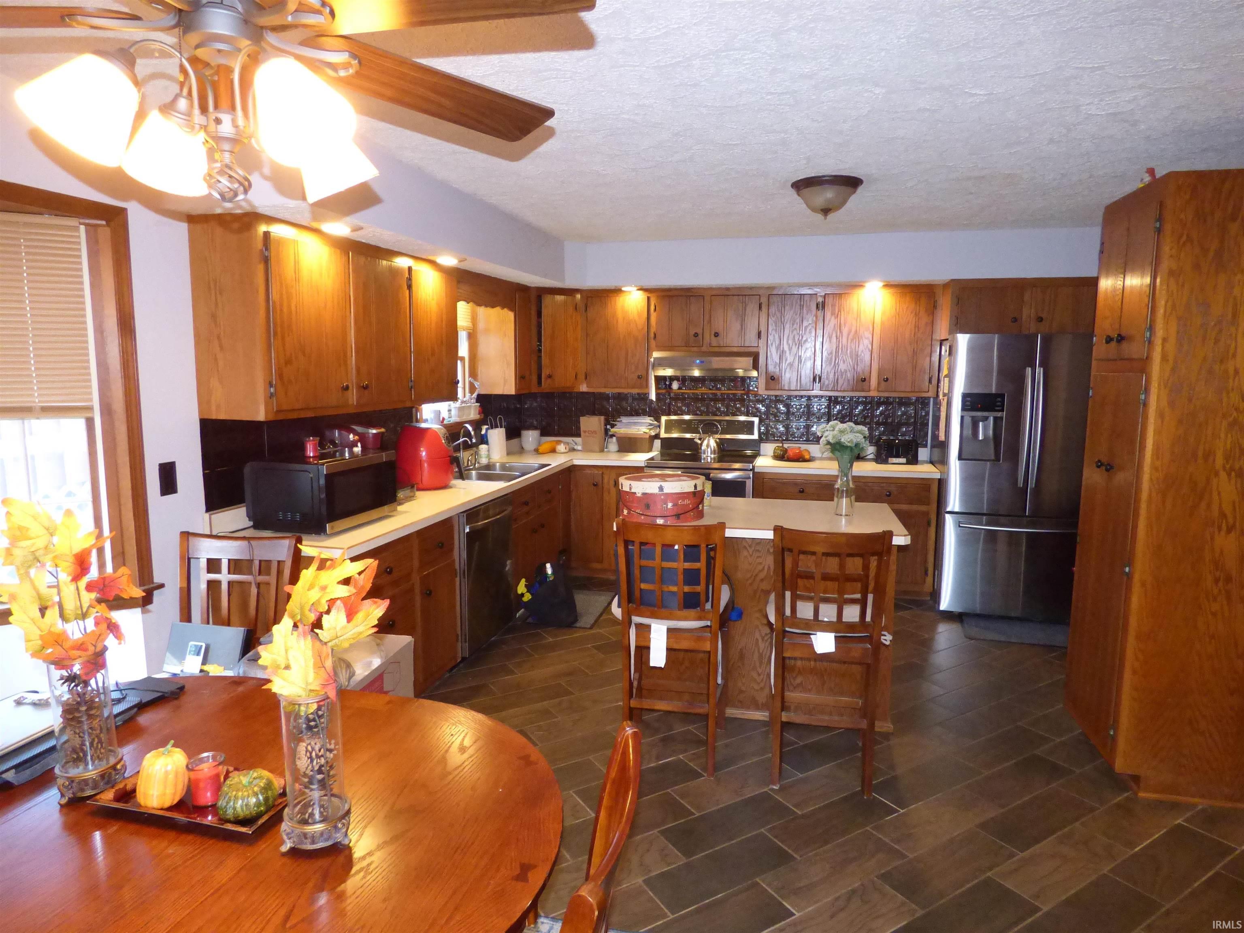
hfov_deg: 81.7
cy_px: 466
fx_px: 719
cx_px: 622
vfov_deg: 66.0
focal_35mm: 20
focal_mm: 3.58
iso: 800
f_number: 2.8
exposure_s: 1/60
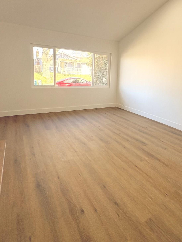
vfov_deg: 75.5
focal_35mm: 22
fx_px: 154
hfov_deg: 60.3
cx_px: 114
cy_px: 97
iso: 80
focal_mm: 2.22
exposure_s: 1/126
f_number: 2.2
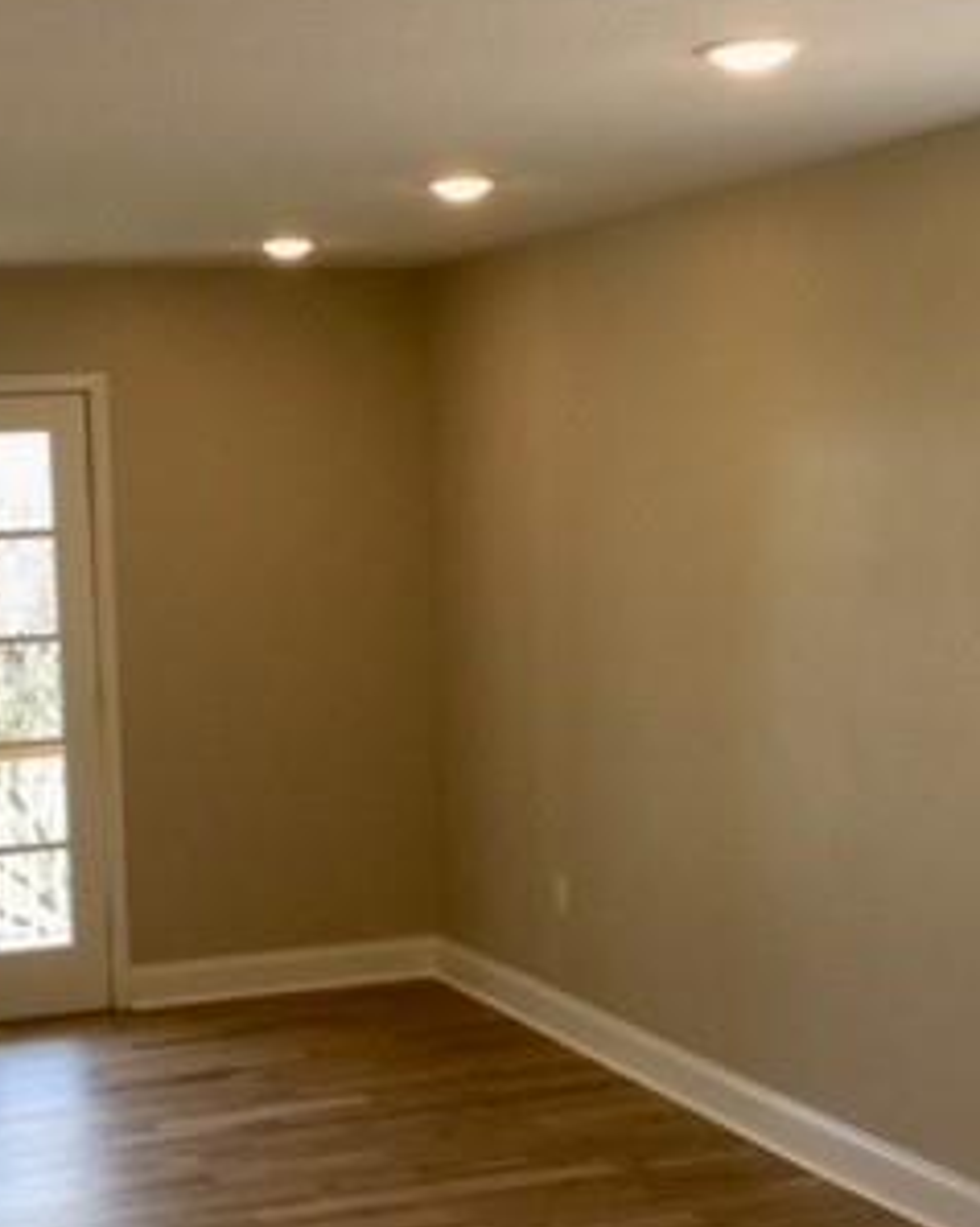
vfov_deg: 29.2
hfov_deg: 23.4
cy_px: 597
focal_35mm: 65
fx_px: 2359
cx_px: 329
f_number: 2.4
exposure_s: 1/120
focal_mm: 3.3
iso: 40
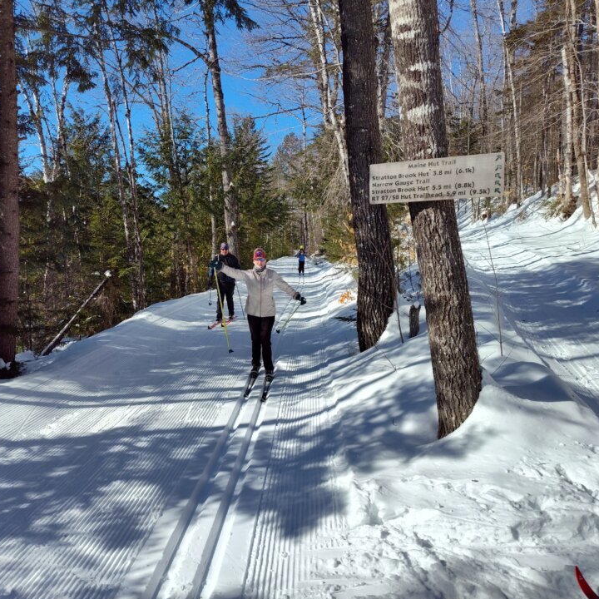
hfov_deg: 56.9
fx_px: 548
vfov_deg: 57.3
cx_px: 240
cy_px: 309
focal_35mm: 28
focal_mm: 5.56
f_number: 1.8
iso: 100
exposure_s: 1/2976
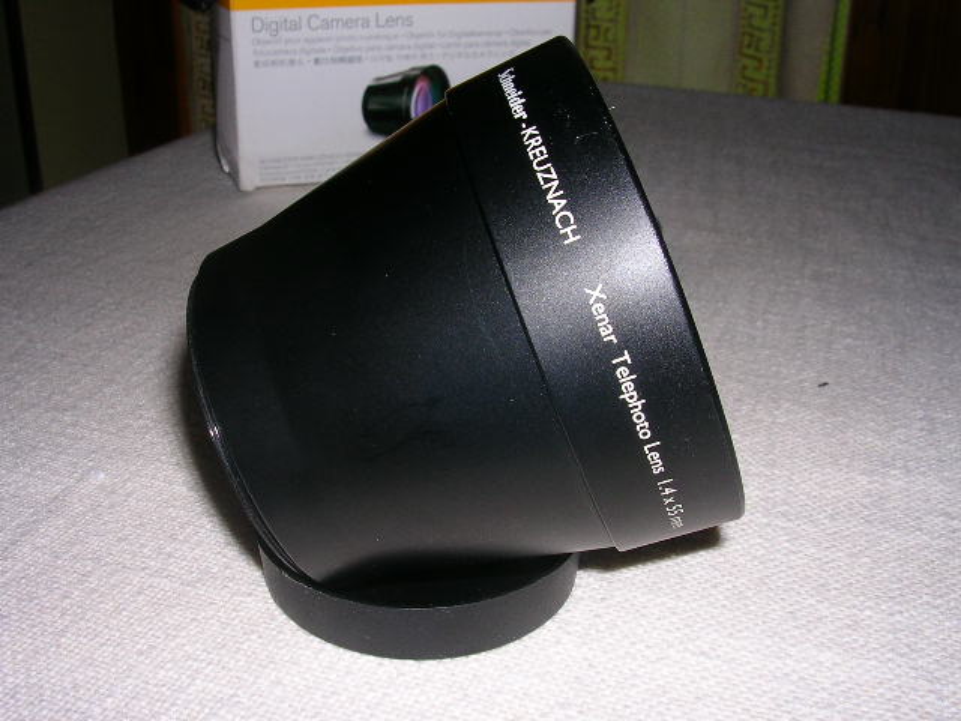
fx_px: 1055
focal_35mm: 38
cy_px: 360
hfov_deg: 49.0
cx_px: 480
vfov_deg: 37.7
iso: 50
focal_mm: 5.8
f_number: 5.6
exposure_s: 1/60.1
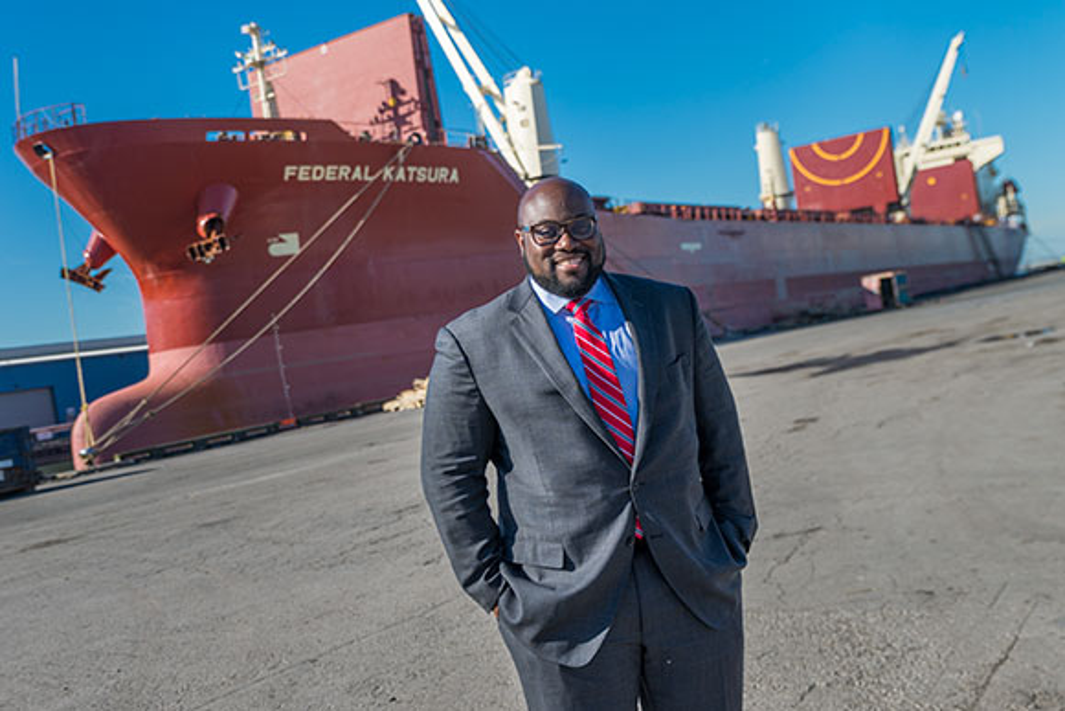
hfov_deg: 58.7
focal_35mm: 32
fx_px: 947
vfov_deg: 41.1
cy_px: 356
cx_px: 532
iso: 160
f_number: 4
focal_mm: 32
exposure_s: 1/3000
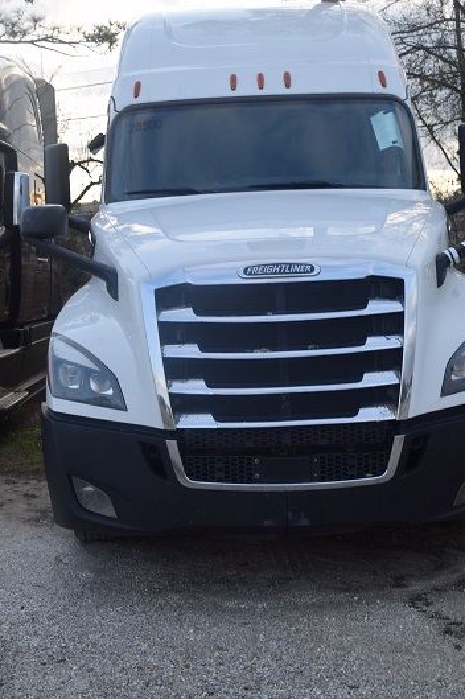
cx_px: 258
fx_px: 826
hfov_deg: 31.4
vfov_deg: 45.8
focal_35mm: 43
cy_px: 312
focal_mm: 25
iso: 100
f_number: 6.3
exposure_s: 1/160
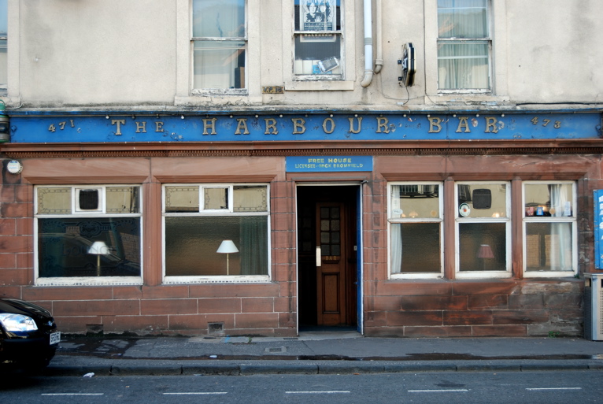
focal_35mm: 60
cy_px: 202
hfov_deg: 33.4
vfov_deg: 22.7
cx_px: 302
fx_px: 1006
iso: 200
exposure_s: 1/125
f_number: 5.6
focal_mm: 40
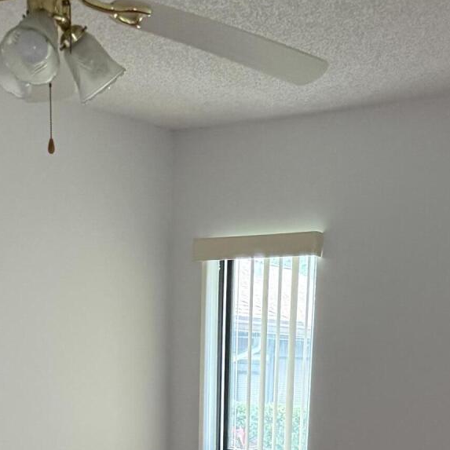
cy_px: 766
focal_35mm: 74
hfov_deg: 23.3
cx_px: 284
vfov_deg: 19.0
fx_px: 1088
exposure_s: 1/120
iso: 320
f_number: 1.78
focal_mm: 6.76
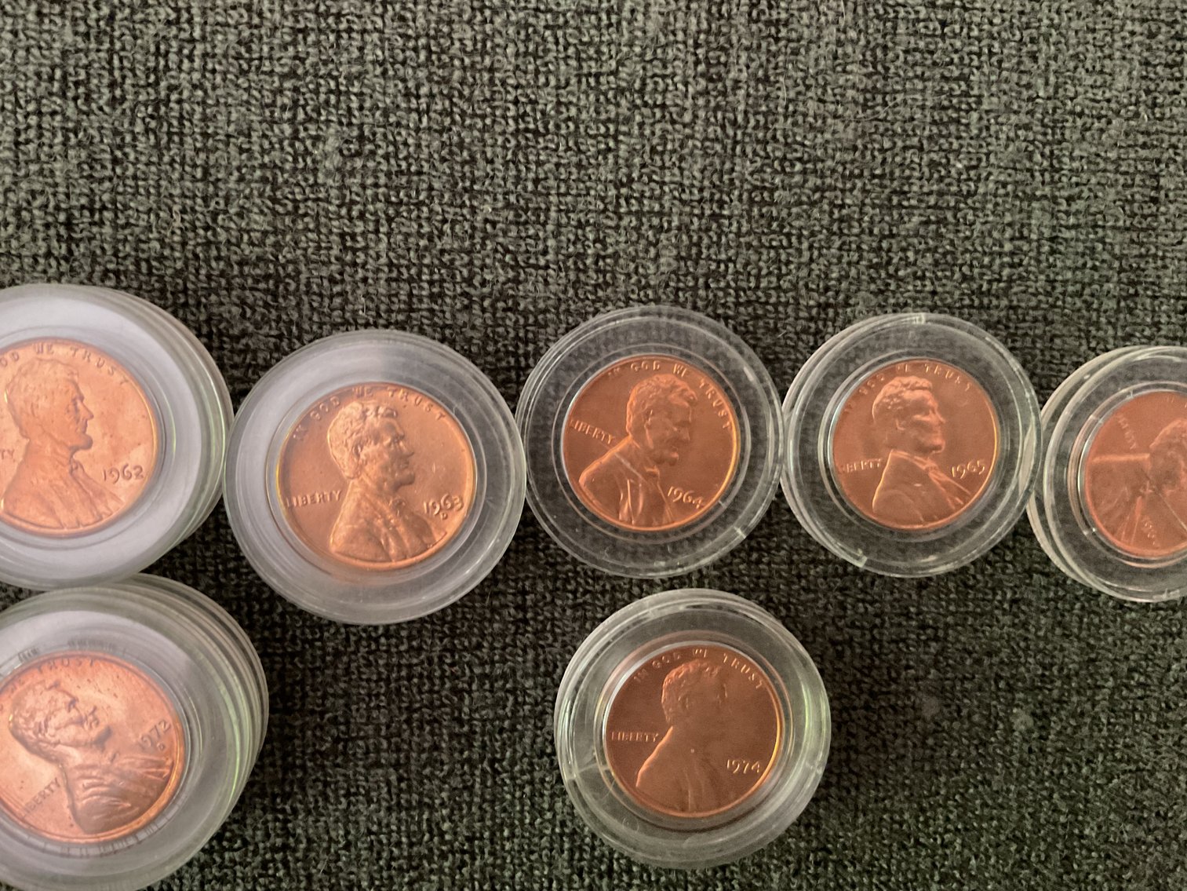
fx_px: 995
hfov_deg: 61.7
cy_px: 446
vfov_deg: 48.2
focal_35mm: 29
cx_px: 594
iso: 400
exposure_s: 1/25
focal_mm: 3
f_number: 1.8
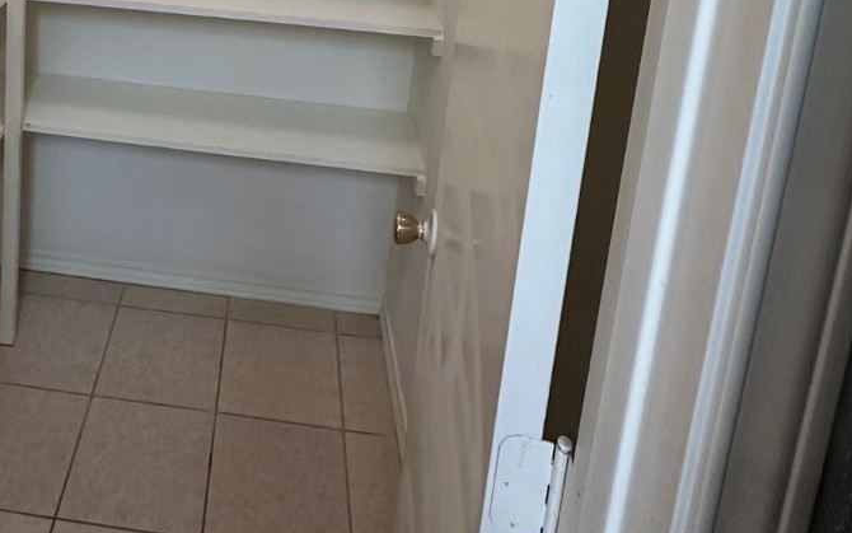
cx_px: 214
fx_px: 790
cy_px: -127
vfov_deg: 30.7
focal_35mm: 34
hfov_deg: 54.1
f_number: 2.2
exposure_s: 1/120
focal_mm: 2.22
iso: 250
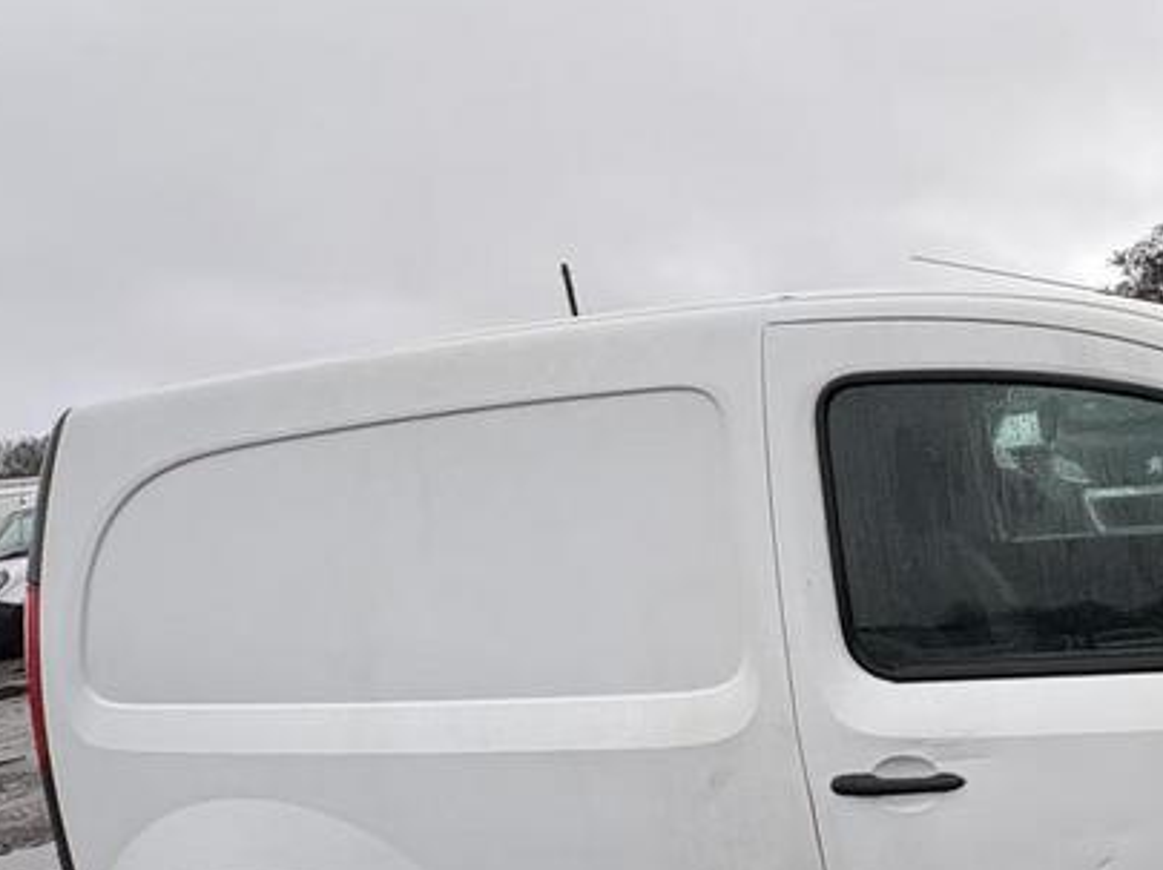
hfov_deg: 51.8
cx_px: 1037
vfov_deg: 44.8
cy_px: 566
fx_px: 1041
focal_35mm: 31
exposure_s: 1/241
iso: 40
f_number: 2.2
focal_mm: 2.22
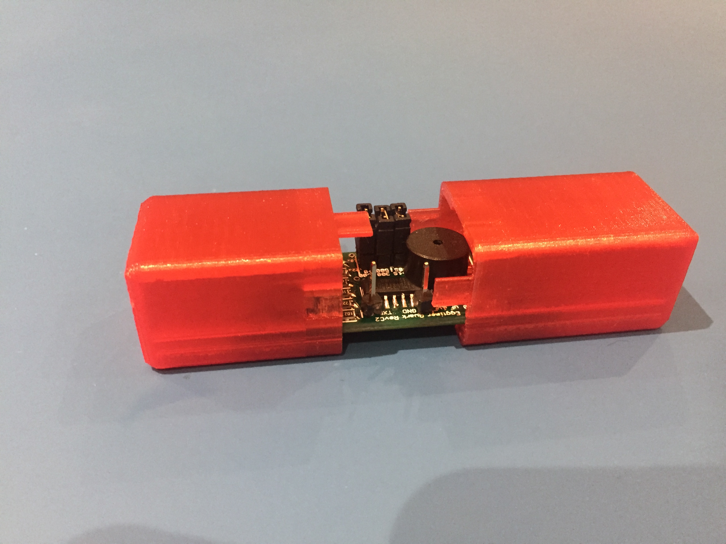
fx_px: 608
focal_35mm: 29
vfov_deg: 48.2
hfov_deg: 61.7
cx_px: 363
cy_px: 272
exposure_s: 1/33
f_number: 2.2
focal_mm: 4.15
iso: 320
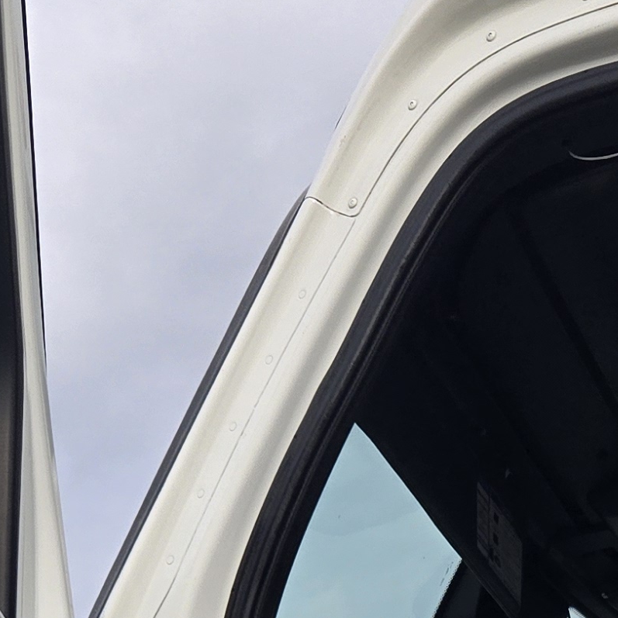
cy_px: 1010
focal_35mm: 102
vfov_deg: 15.3
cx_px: 603
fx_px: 2060
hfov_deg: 16.7
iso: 25
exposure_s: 1/1228
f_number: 1.8
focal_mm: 5.4
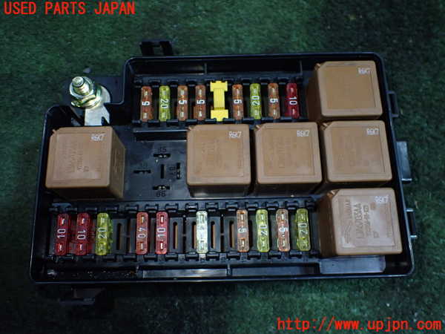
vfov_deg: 46.8
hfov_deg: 60.0
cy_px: 167
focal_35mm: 30
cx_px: 222
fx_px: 386
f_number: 2.3
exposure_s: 1/125
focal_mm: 5.4
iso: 500
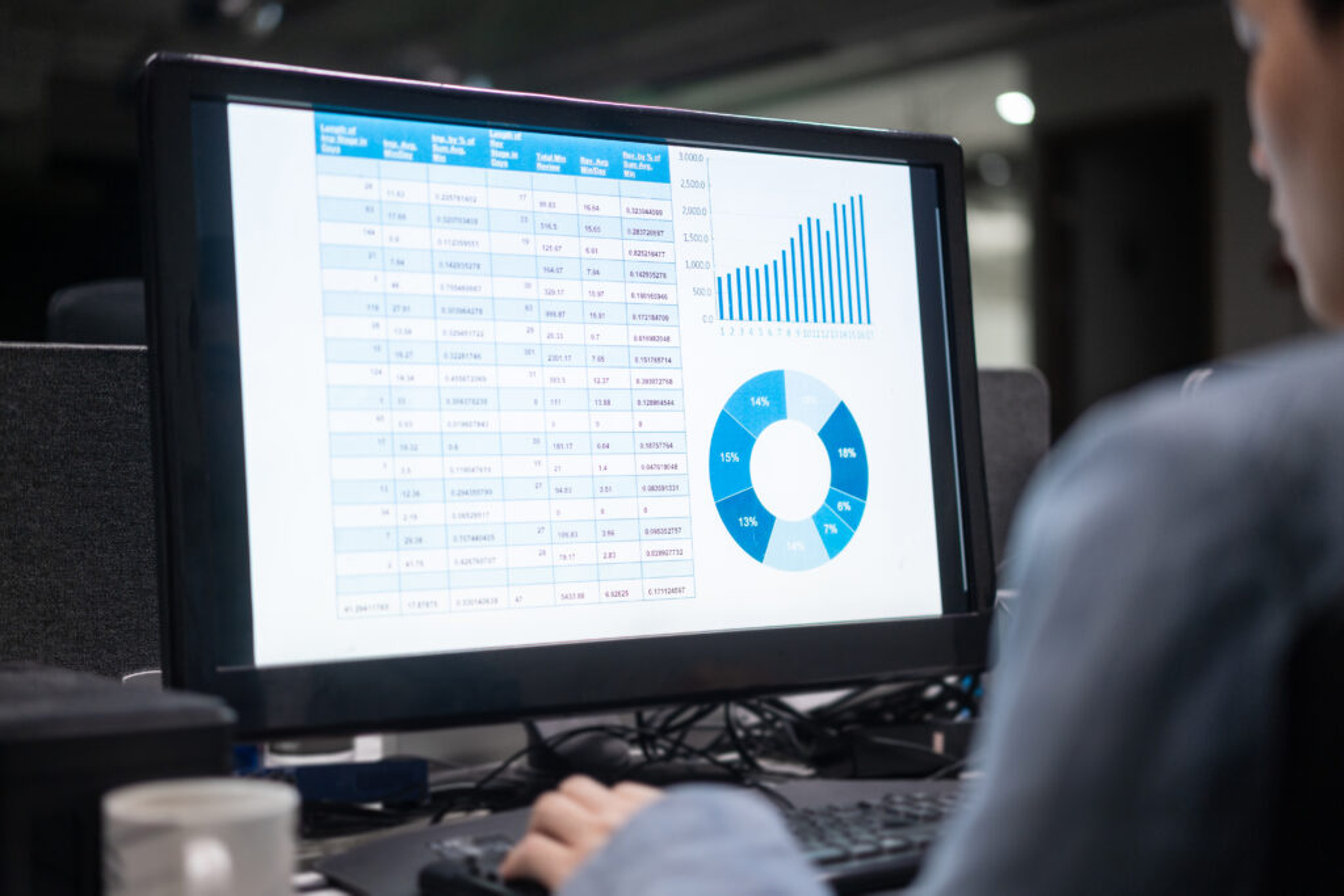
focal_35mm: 55
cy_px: 448
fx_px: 2053
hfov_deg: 36.2
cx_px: 672
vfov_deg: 24.6
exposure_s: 1/125
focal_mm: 55
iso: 400
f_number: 1.8
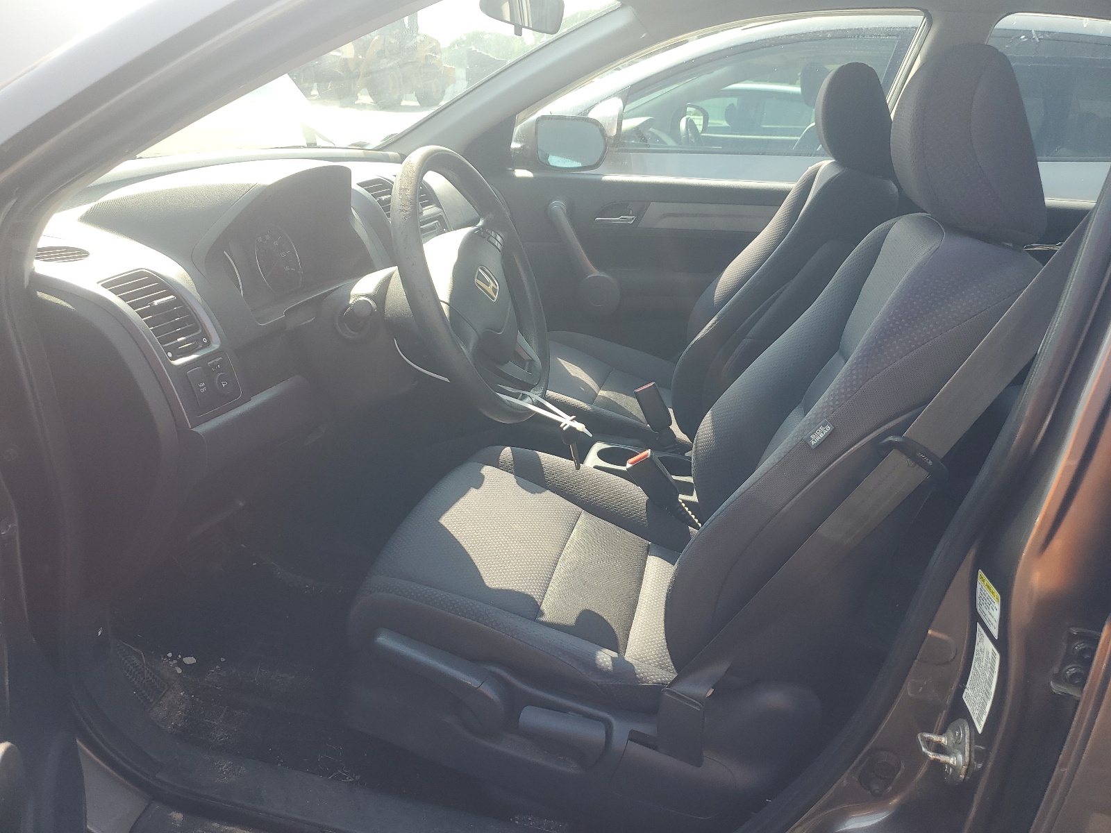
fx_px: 834
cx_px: 556
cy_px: 416
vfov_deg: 53.1
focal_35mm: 26
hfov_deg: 67.3
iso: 50
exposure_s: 1/435
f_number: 1.5
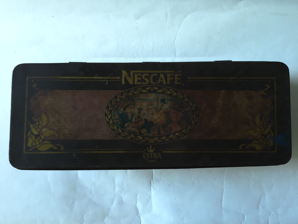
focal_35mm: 29
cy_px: 112
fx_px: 250
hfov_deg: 61.7
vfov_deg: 48.2
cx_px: 149
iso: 80
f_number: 2.2
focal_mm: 4.15
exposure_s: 1/33
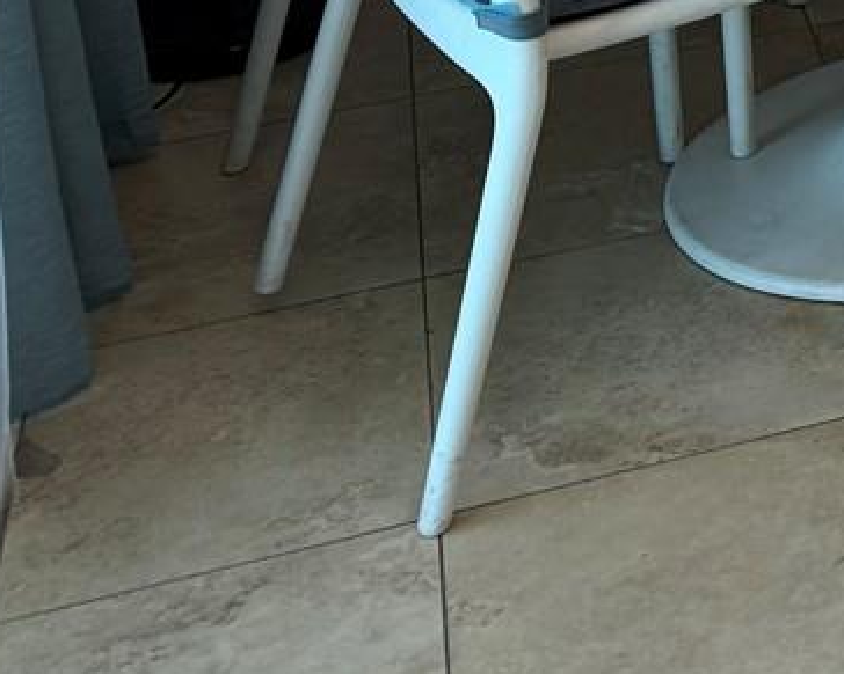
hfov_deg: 15.0
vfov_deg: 13.4
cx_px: 1714
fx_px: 2572
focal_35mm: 103
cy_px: -540
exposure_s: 1/120
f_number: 1.78
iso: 100
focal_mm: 6.76
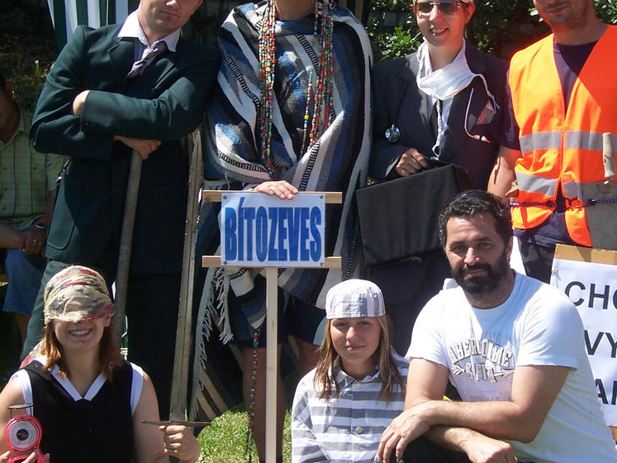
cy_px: 211
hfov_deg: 16.1
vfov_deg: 12.1
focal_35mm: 122
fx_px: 2174
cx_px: 414
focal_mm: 14.8
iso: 80
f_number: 5.6
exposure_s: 1/250
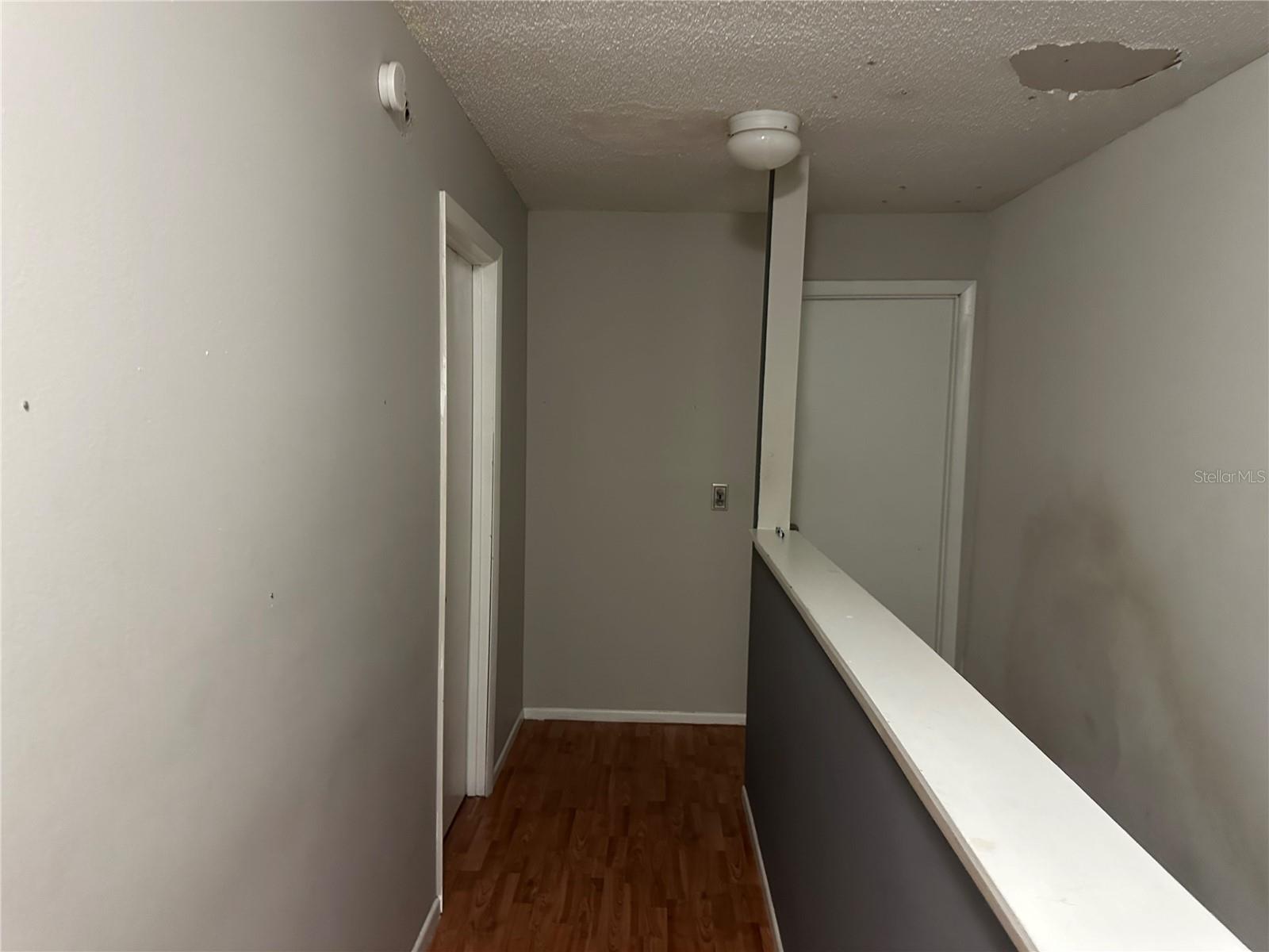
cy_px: 476
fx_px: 880
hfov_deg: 71.6
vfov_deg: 56.8
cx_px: 634
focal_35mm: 24
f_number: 1.78
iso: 640
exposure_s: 1/40
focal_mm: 6.86
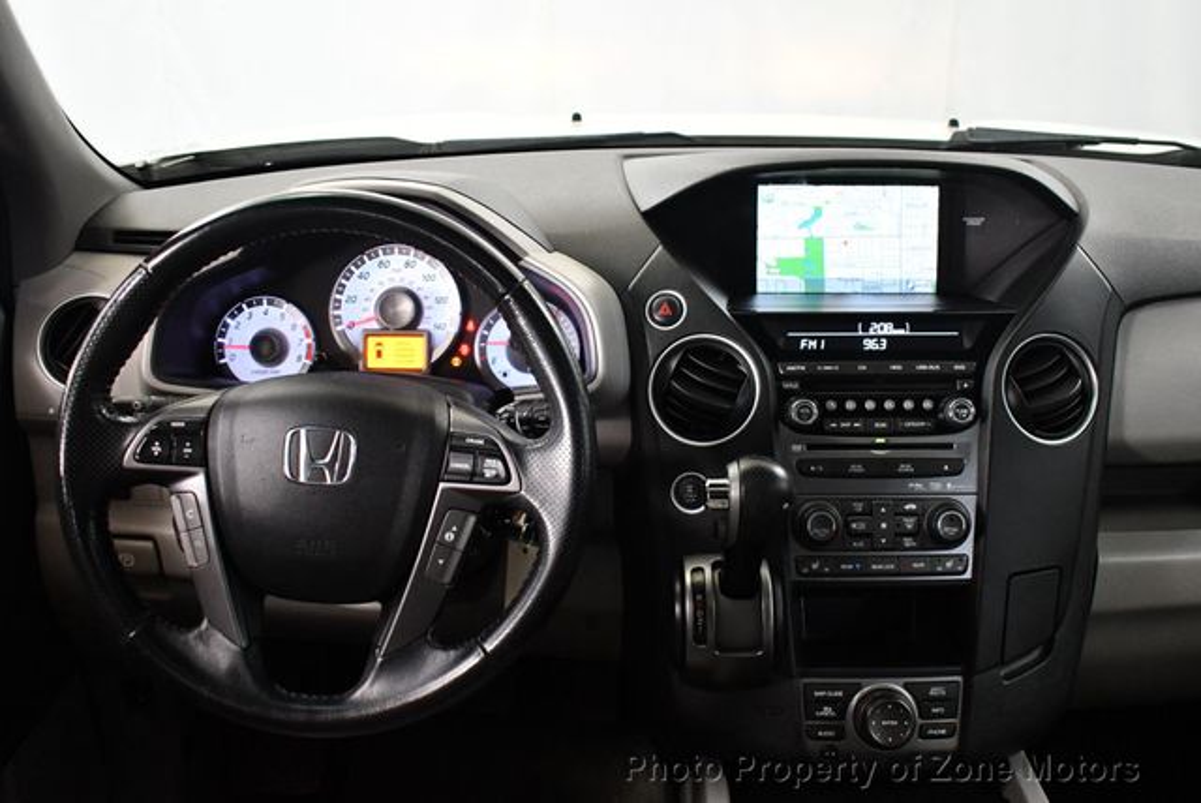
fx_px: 1202
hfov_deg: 53.1
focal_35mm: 36
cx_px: 600
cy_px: 402
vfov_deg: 36.9
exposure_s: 1/125
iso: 2800
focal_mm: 18
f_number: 3.5
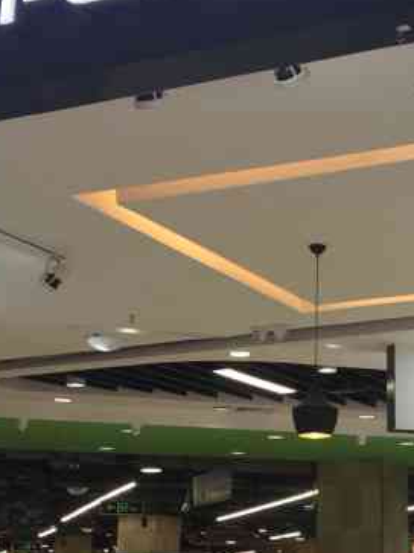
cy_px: 286
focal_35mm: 72
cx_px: 368
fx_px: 1149
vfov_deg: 27.0
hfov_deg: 20.1
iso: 20
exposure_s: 1/101
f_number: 1.8
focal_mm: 3.99
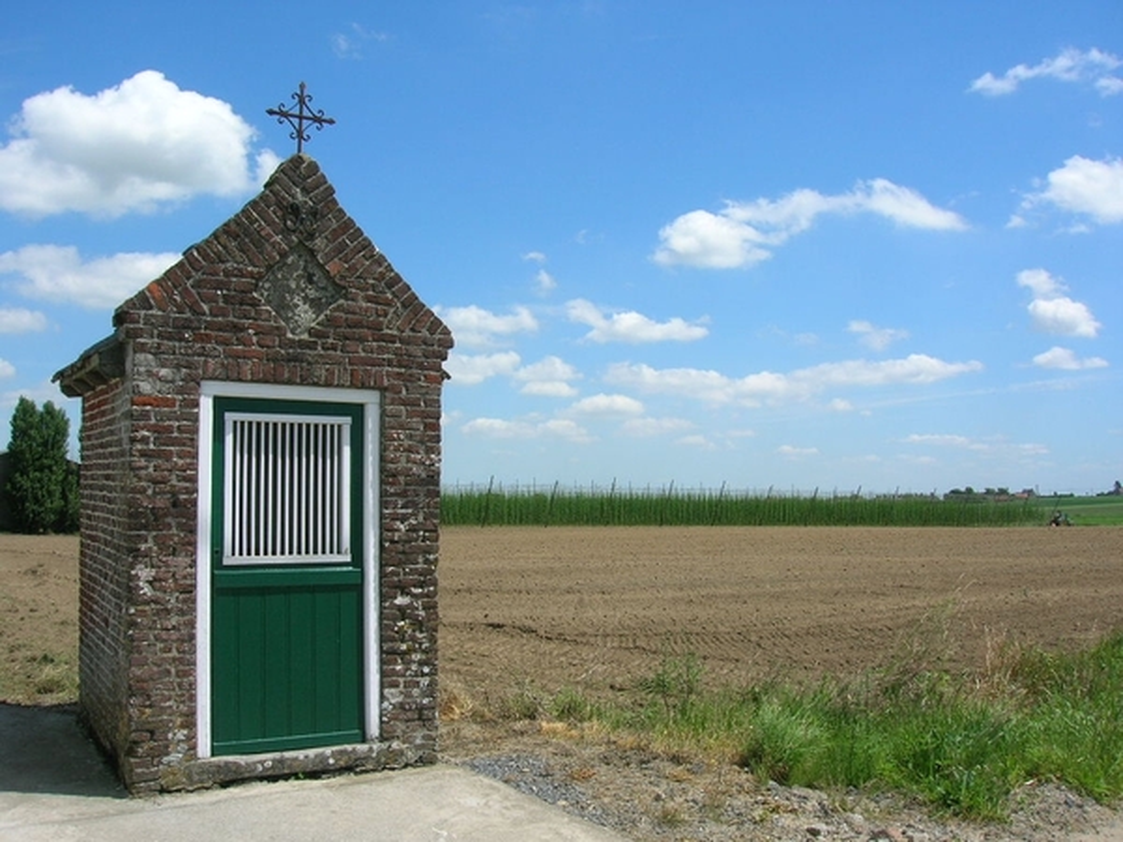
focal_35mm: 34
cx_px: 562
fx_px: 1103
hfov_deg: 54.0
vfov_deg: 41.8
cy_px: 421
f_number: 4.9
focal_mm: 5.7
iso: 50
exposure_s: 1/431
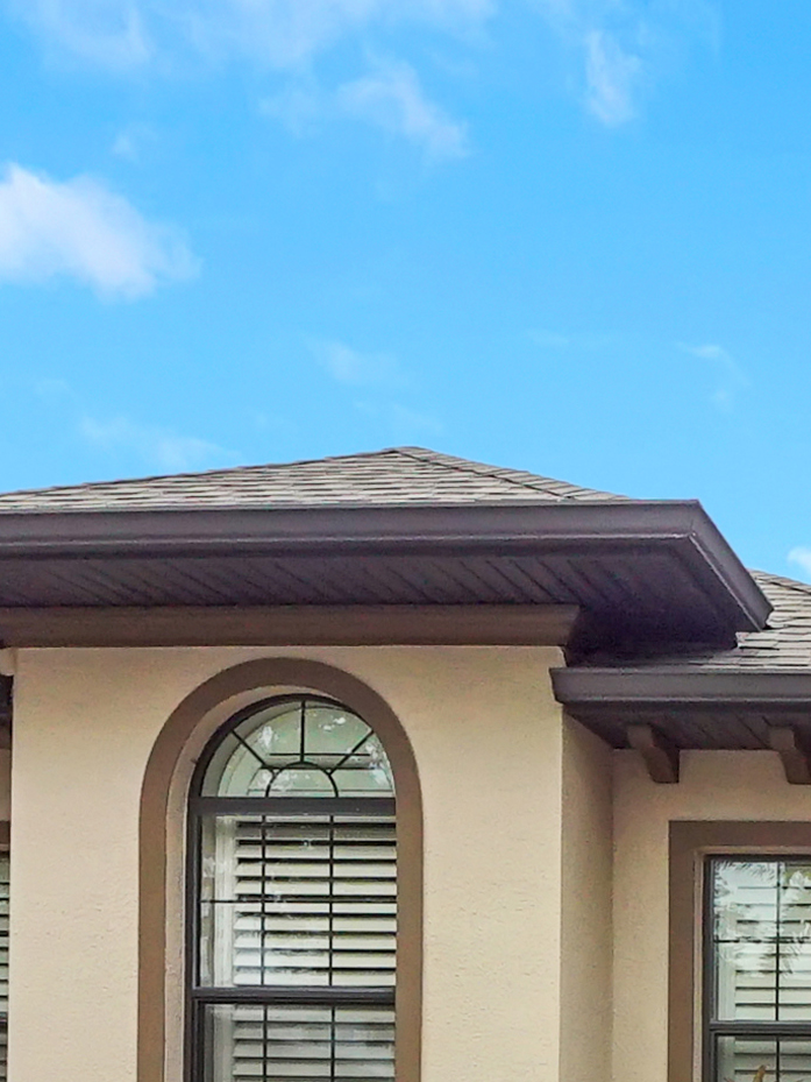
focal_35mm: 43
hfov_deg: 26.5
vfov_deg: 38.9
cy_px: 1075
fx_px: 1343
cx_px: 1146
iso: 1600
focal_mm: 10
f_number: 8
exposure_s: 1/2000
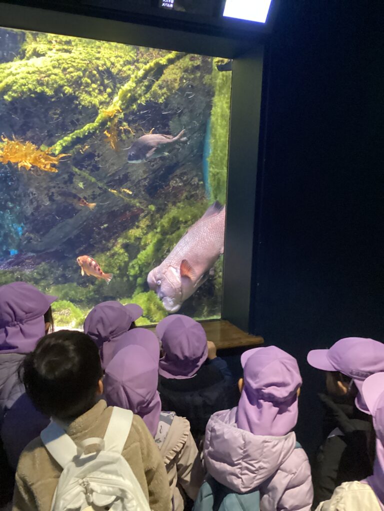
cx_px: 192
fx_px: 459
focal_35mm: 31
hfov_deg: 45.4
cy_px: 256
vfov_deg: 58.4
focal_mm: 3.3
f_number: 2.4
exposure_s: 1/25
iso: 640
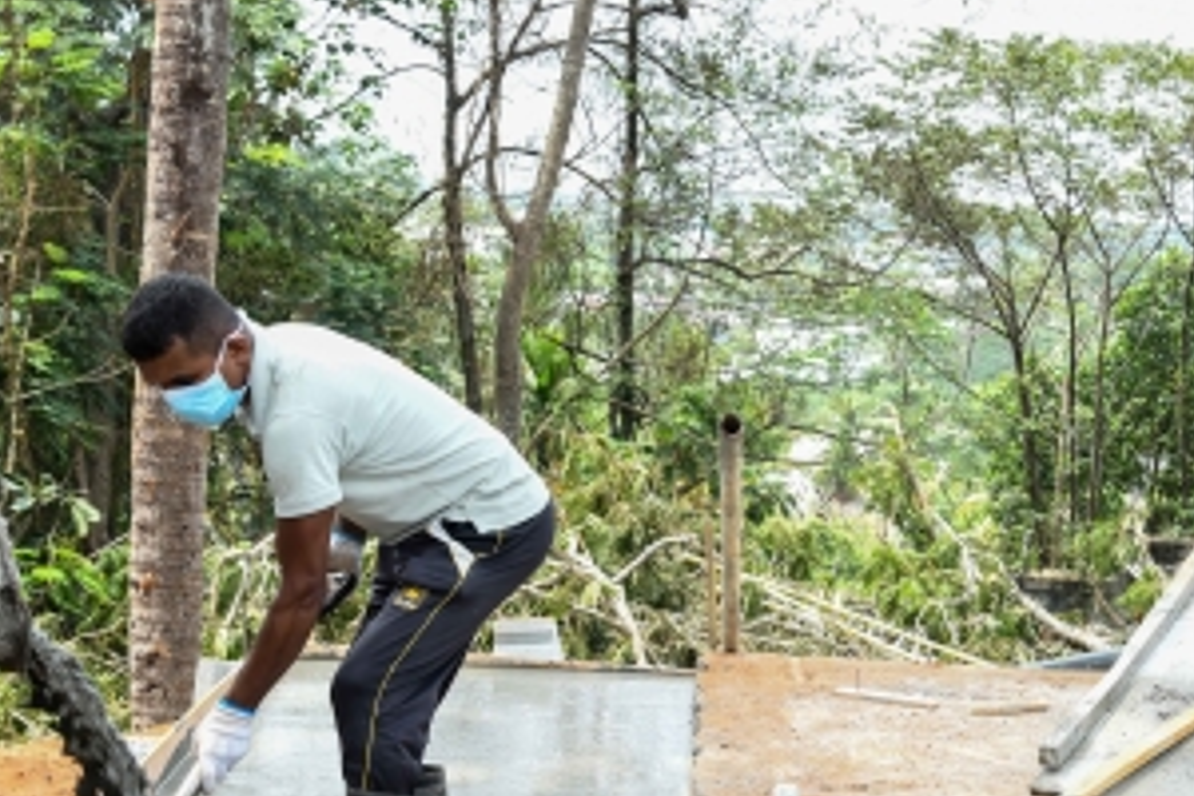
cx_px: 923
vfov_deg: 17.5
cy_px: 527
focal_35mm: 78
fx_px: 2587
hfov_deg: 25.6
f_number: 7.1
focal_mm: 36
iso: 400
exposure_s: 1/160
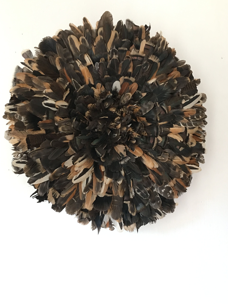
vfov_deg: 55.3
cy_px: 142
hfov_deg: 42.9
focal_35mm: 33
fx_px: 290
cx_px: 106
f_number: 2.2
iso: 100
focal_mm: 4.15
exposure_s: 1/10
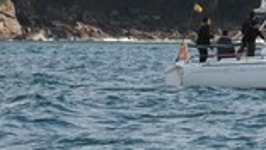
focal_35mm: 495
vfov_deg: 2.5
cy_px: -114
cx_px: 534
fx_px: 3494
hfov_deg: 4.3
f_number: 7.1
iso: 100
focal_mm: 55
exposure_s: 1/200
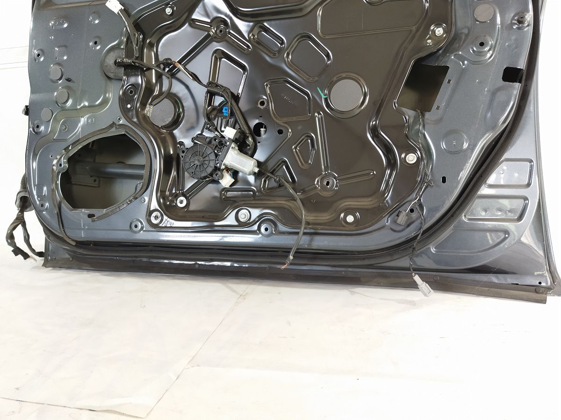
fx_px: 438
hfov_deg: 65.3
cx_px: 280
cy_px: 210
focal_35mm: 27
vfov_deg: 51.4
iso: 269
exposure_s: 1/50
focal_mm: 4.71
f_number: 1.79
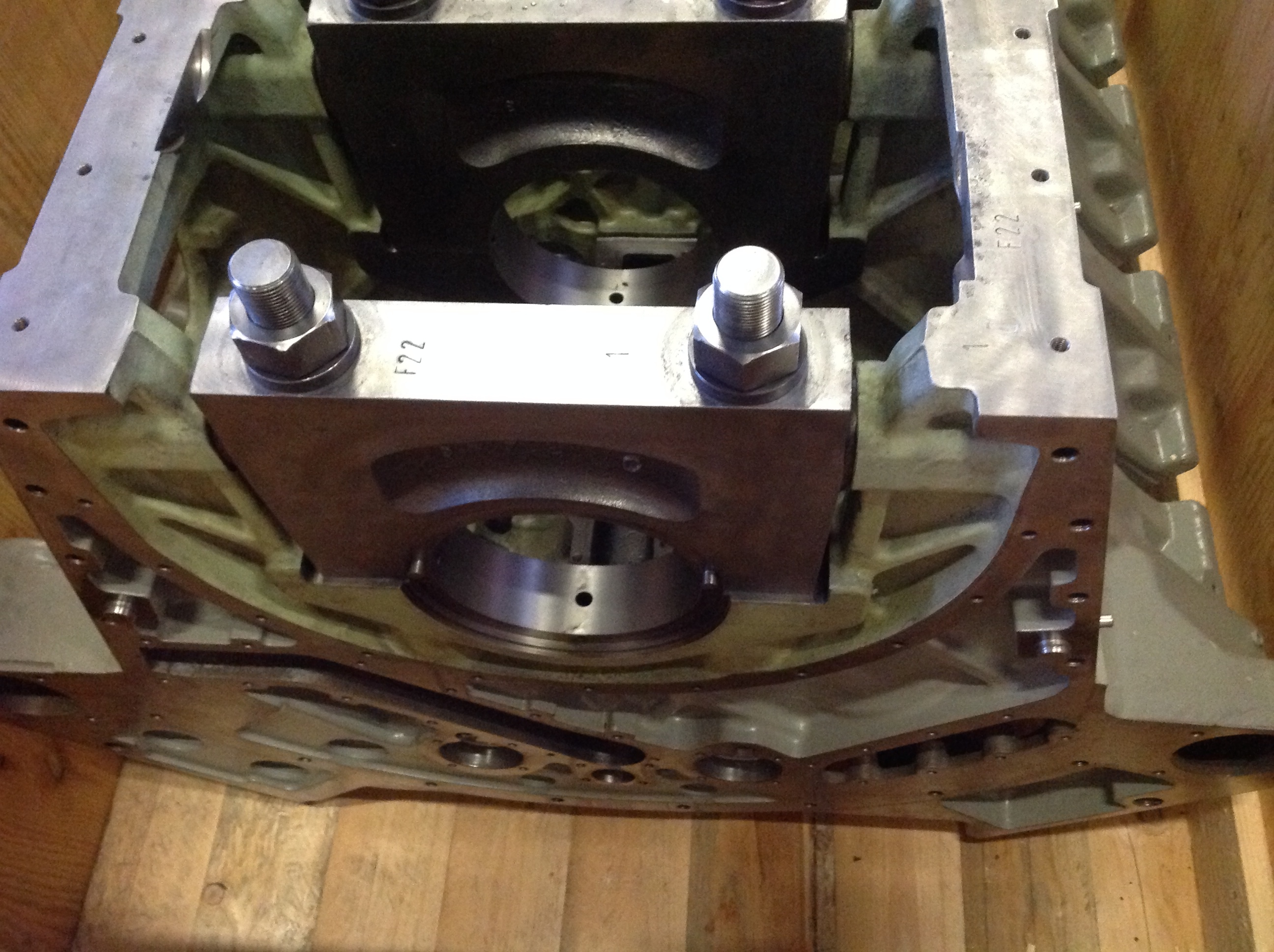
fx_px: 1286
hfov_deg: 52.7
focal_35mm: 35
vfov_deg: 40.6
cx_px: 637
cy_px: 476
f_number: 2.4
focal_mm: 4.28
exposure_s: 1/15
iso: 640
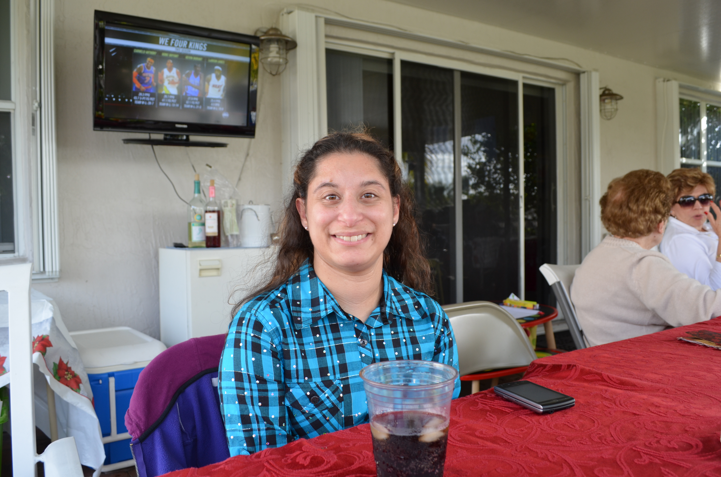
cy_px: 238
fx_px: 600
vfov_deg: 43.4
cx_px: 360
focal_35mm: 30
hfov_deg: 62.0
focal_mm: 20
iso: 280
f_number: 5.6
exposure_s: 1/125
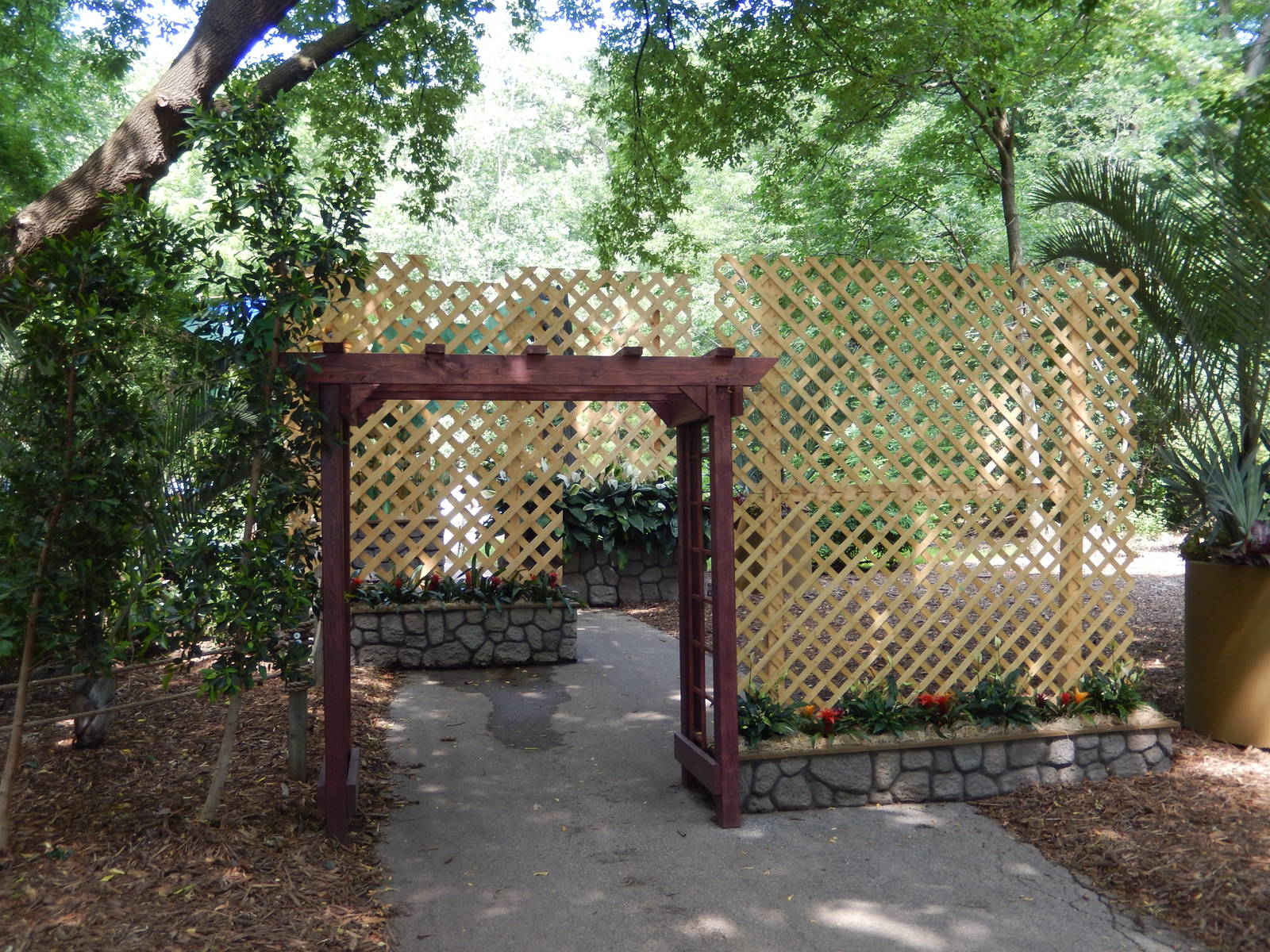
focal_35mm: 32
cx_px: 635
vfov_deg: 44.2
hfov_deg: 56.8
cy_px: 476
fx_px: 1174
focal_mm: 5.7
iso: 125
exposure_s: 1/60
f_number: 3.8
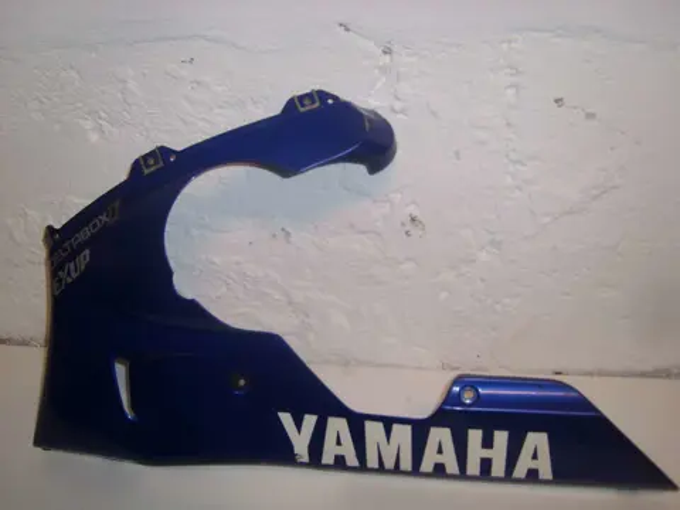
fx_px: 688
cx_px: 340
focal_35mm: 35
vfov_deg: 40.7
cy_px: 255
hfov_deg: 52.6
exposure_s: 1/30
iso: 50
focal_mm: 5.8
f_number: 2.8
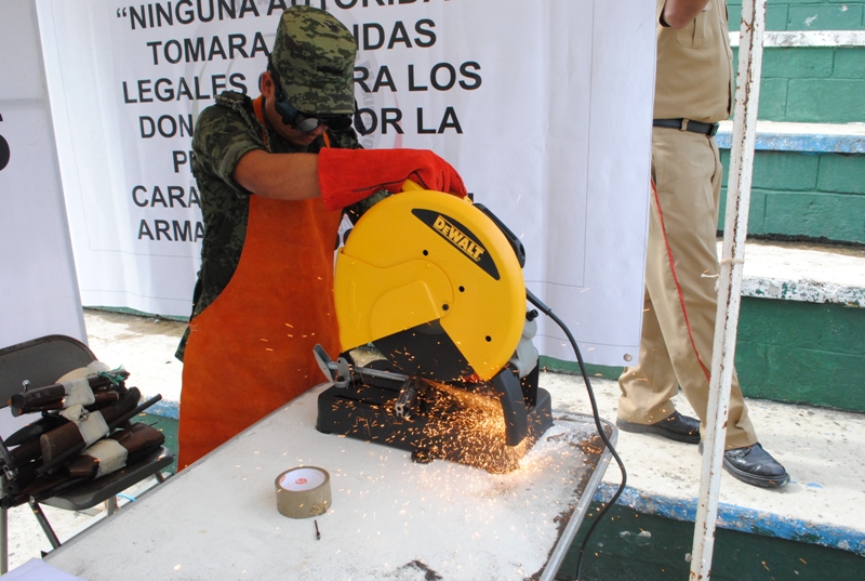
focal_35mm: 30
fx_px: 722
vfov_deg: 43.8
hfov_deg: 61.8
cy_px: 290
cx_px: 432
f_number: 9
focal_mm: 20
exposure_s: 1/320
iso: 800
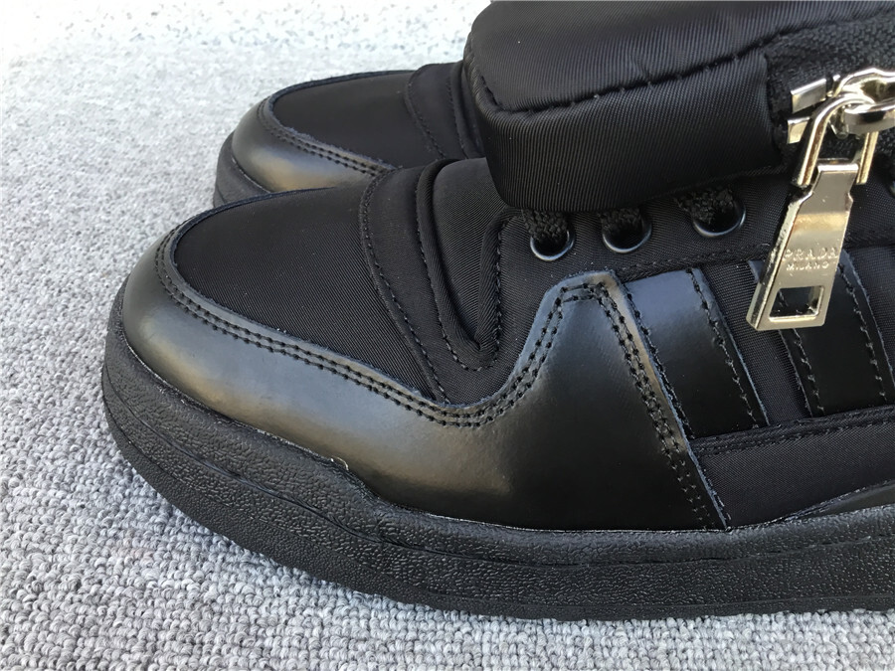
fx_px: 802
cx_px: 448
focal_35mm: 31
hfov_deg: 58.4
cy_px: 336
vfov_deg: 45.4
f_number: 2.4
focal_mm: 3.3
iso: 25
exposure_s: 1/33
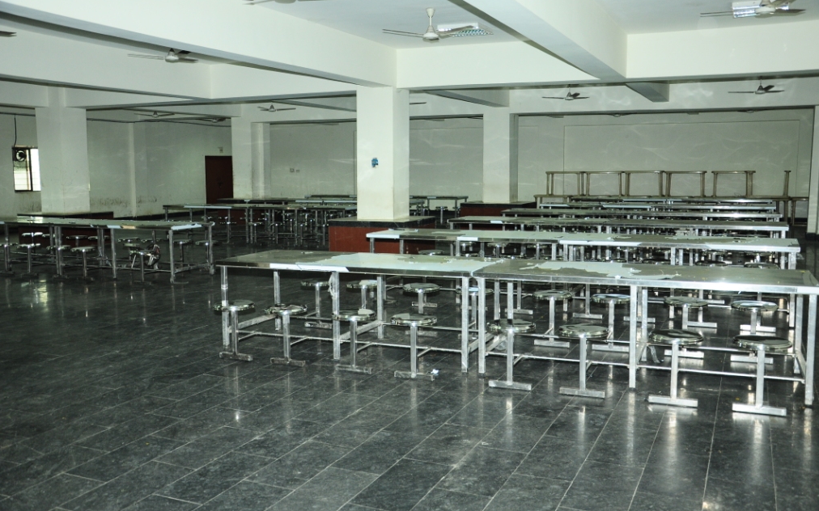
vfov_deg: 37.2
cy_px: 239
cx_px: 413
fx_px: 759
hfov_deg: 56.7
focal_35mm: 34
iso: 500
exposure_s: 1/80
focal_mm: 22
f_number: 4.5
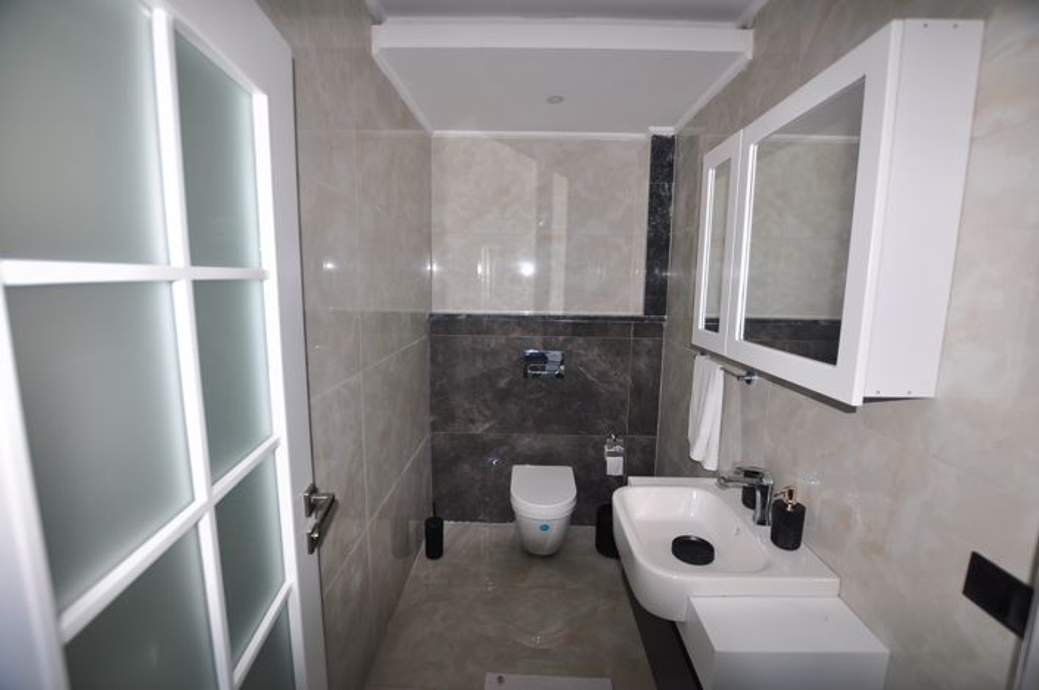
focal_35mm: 15
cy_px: 345
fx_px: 432
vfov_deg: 77.2
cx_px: 520
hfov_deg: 100.5
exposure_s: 1/100
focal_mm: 10
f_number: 3.5
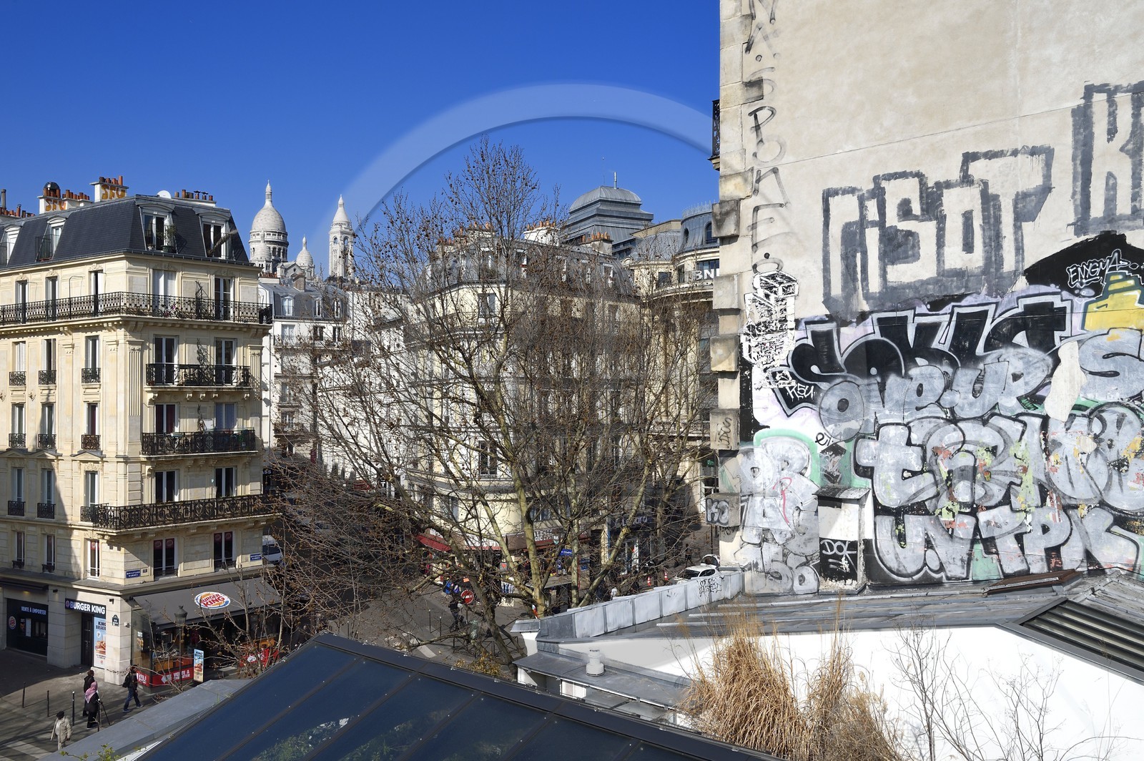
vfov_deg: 43.5
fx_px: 953
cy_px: 380
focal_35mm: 30
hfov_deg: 62.0
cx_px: 572
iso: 200
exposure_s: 1/320
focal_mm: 30
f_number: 14
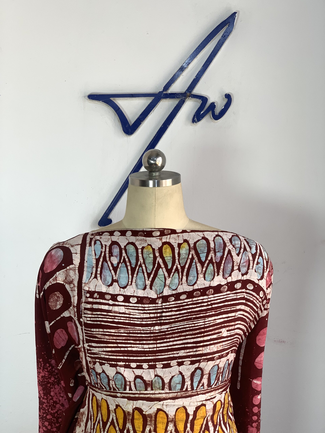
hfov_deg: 28.0
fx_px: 651
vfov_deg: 36.8
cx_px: 162
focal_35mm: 52
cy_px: 216
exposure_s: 1/95
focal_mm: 6
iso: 50
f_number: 2.4
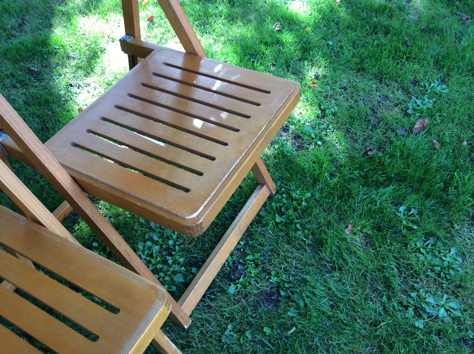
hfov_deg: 56.9
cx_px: 237
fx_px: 438
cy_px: 177
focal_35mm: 32
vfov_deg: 44.1
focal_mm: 3.3
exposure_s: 1/50
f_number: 2.4
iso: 32
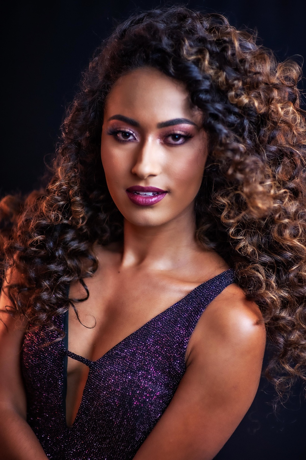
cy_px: 230
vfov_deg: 23.9
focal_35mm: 85
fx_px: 1085
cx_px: 153
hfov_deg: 16.1
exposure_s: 1/200
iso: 1000
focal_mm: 85
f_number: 1.4
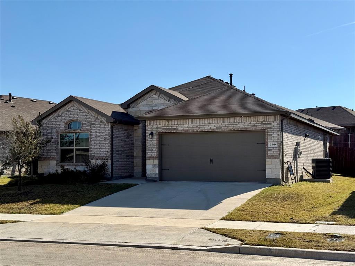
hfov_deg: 39.7
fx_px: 492
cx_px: 178
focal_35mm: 48
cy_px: 133
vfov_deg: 30.3
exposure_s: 1/8772
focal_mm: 6.76
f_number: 1.78
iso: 80
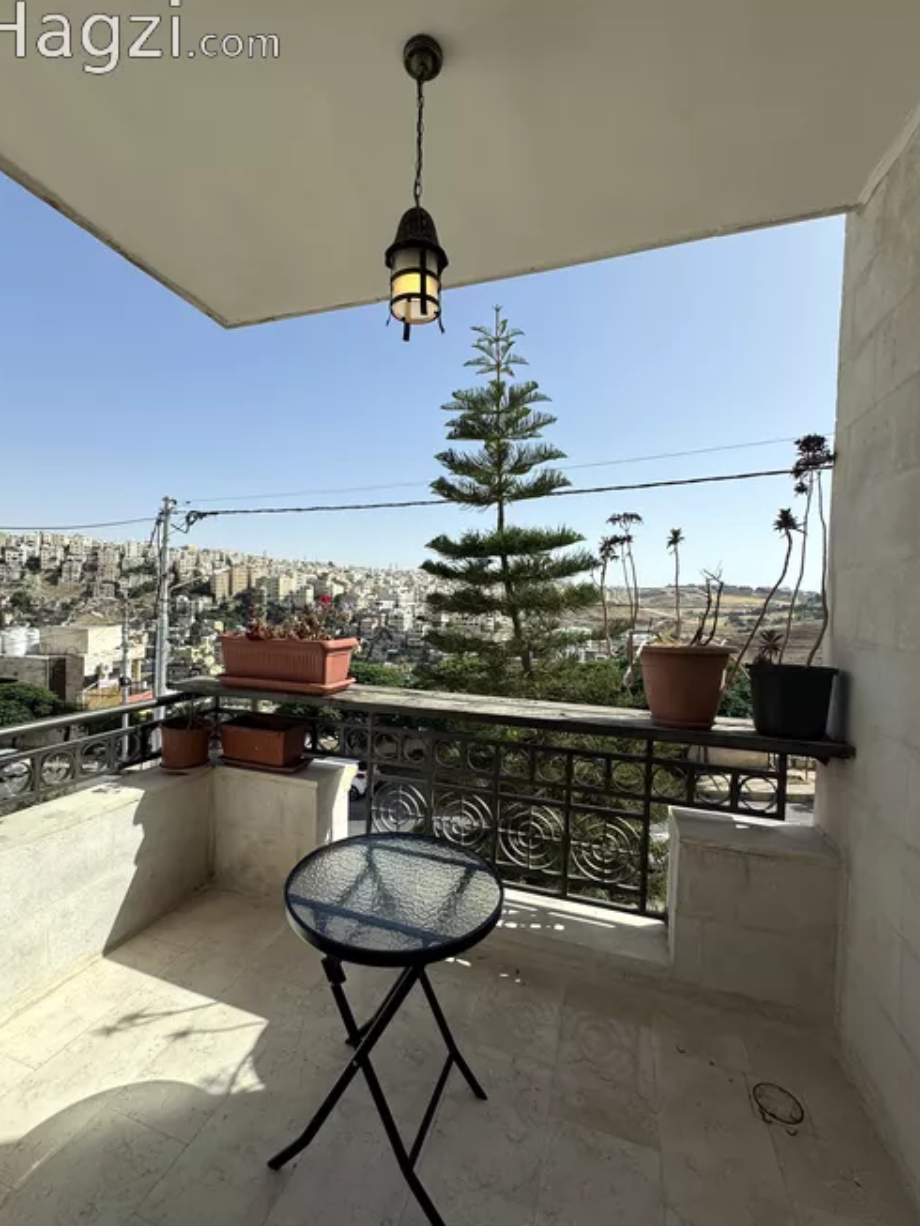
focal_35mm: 15
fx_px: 531
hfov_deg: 81.7
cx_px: 437
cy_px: 616
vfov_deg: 98.2
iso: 40
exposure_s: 1/2028
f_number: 2.2
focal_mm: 2.22
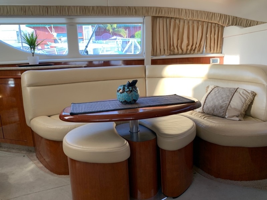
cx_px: 134
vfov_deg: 53.1
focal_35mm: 26
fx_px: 201
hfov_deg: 67.3
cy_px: 100
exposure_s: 1/97
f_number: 1.8
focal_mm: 4.25
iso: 100
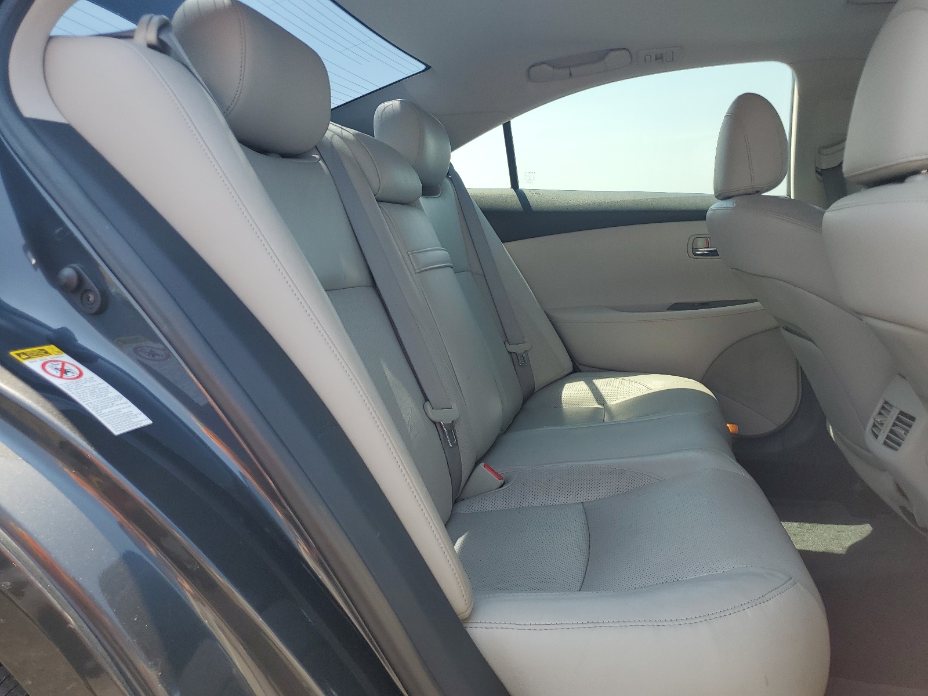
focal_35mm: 26
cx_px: 464
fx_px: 697
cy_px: 348
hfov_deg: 67.3
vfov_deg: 53.1
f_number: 1.5
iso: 50
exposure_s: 1/625
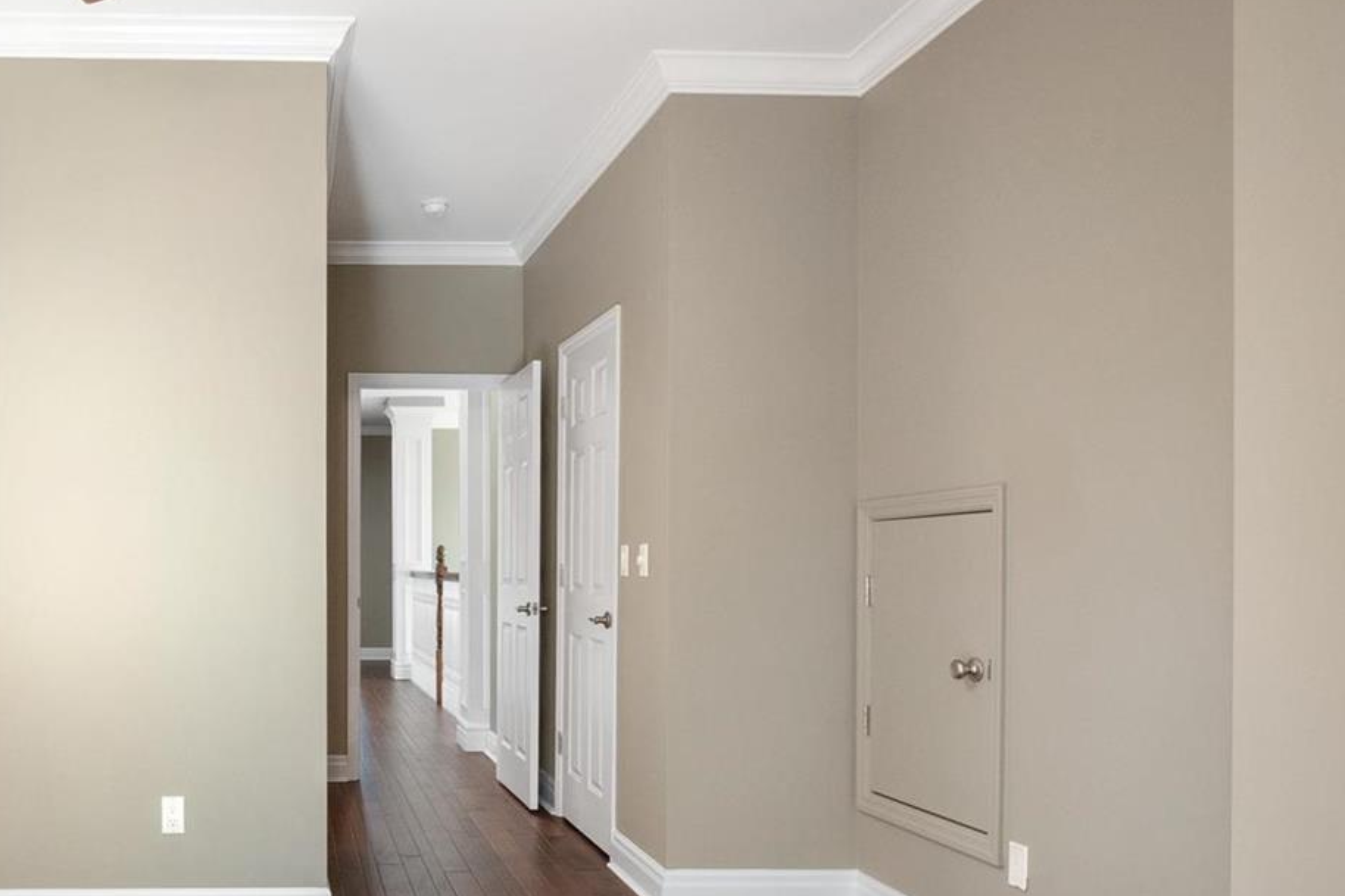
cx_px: 338
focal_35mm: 28
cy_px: 602
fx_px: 1046
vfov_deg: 45.6
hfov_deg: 61.8
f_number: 10
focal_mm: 8
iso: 400
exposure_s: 1/1.67
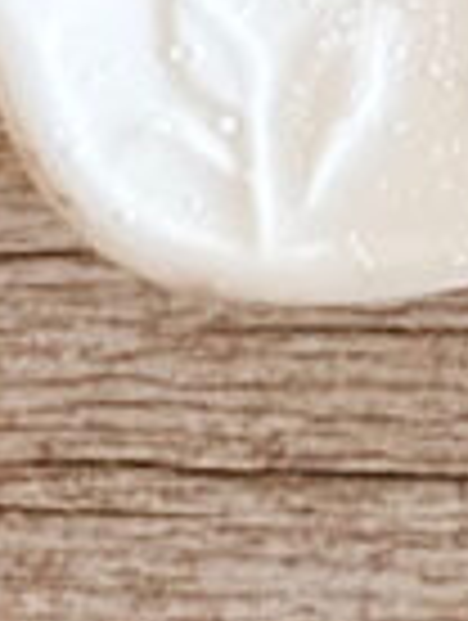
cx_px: 1539
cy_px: -1694
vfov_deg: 4.9
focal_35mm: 370
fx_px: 6649
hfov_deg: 3.9
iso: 640
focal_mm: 6.86
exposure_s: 1/30
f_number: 1.78
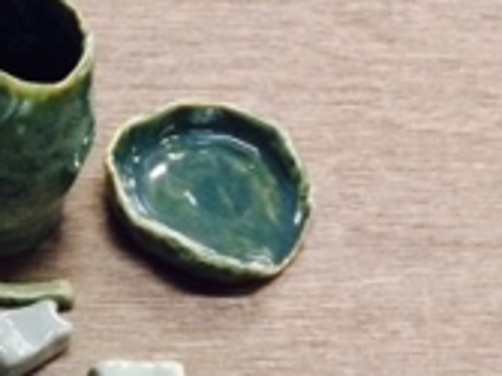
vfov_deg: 12.4
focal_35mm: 111
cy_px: 632
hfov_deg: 16.4
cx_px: -213
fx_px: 1609
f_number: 2.2
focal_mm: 4.15
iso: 200
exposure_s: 1/33
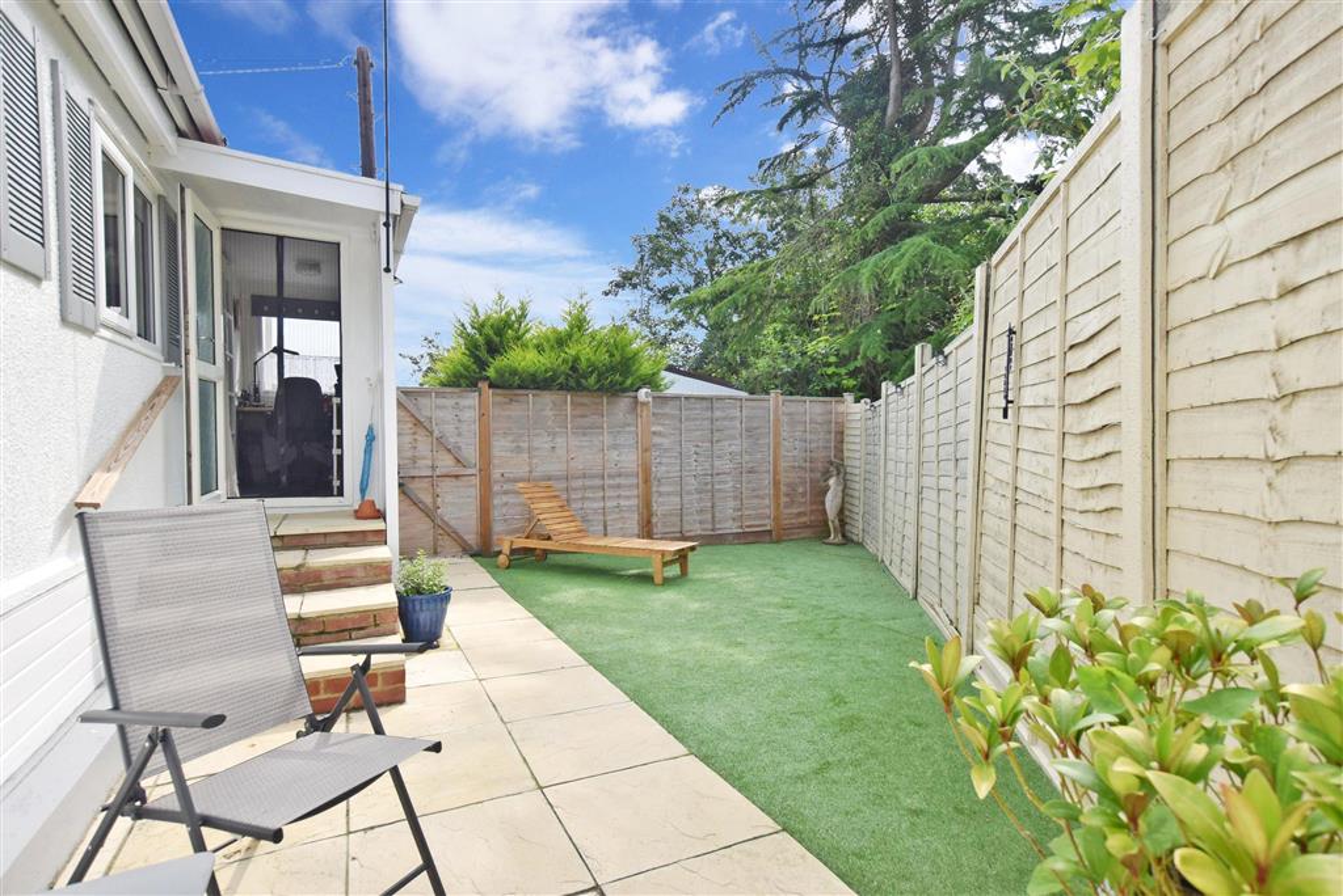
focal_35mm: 18
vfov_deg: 67.5
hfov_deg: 90.0
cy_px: 448
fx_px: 672
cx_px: 672
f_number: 8
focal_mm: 12
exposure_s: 1/1250
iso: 500
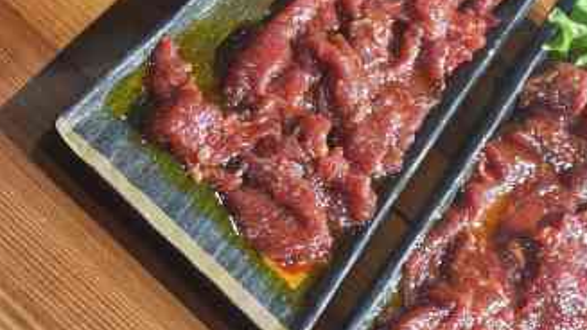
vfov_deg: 14.2
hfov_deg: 25.2
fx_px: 1308
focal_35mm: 84
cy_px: 24
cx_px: 196
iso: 160
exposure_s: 1/100
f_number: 1.8
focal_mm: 5.58
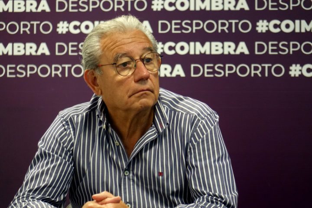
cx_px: 156
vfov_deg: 6.9
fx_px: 1733
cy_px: 104
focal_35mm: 200
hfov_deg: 10.3
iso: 2000
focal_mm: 73.3
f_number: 2.8
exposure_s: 1/100
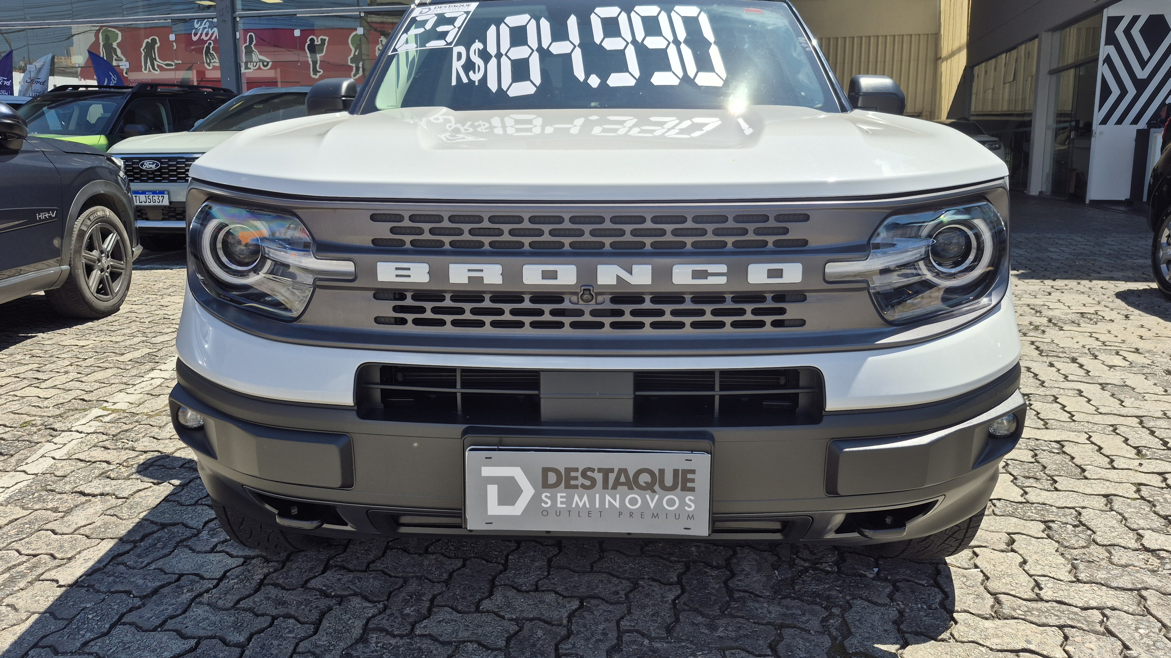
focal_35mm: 26
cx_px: 580
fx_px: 807
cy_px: 285
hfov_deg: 71.9
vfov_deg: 44.3
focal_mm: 5.4
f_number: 1.8
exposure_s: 1/1724
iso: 25
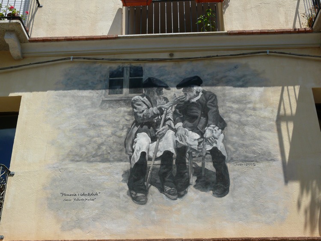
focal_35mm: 46
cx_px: 160
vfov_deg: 31.5
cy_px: 120
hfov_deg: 41.3
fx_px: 426
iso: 100
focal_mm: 9.8
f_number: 5
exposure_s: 1/200
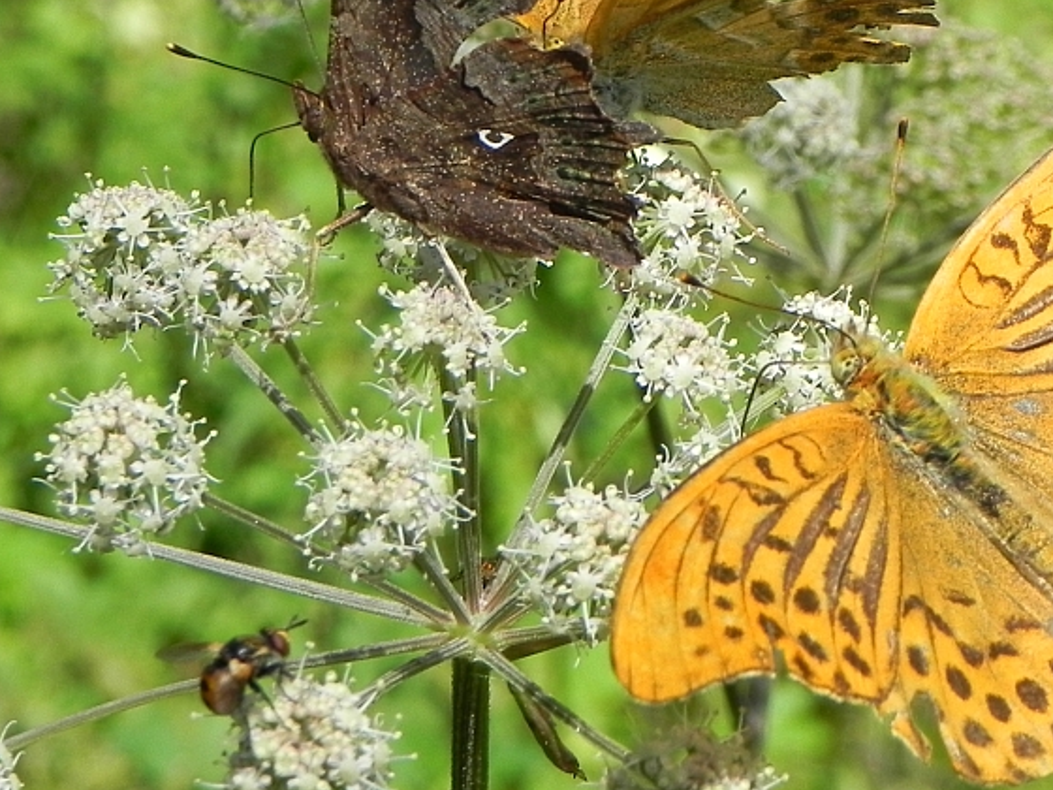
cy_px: 160
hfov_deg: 10.3
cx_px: 656
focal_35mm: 192
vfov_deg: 7.7
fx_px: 5841
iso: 160
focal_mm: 18.8
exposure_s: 1/342
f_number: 6.3
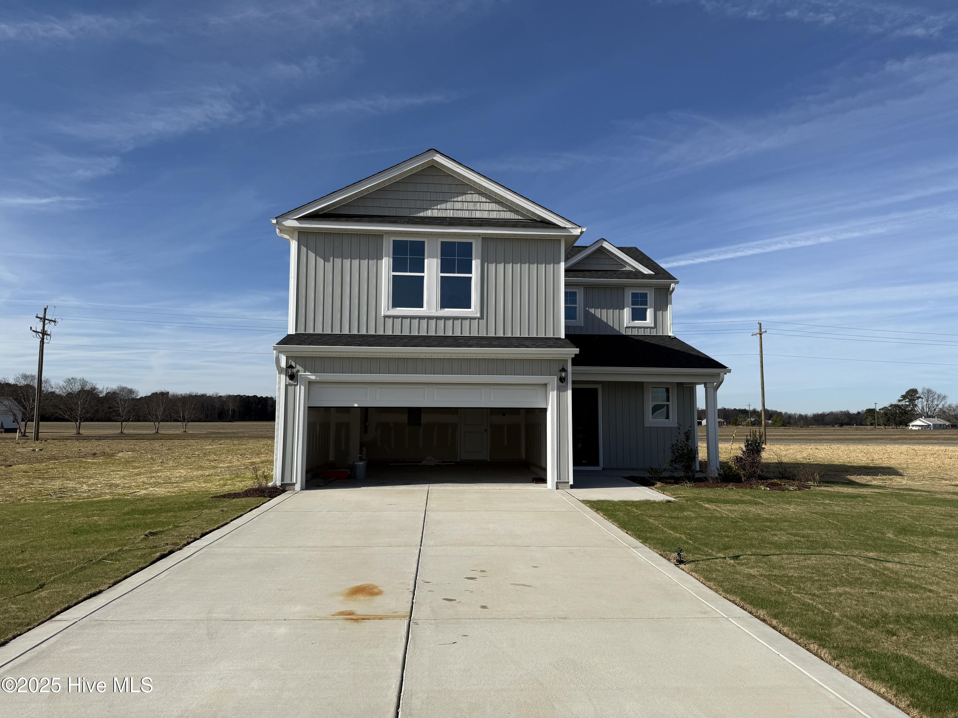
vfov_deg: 56.8
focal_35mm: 24
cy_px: 359
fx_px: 664
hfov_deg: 71.6
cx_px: 479
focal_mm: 6.76
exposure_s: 1/6711
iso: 80
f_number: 1.78
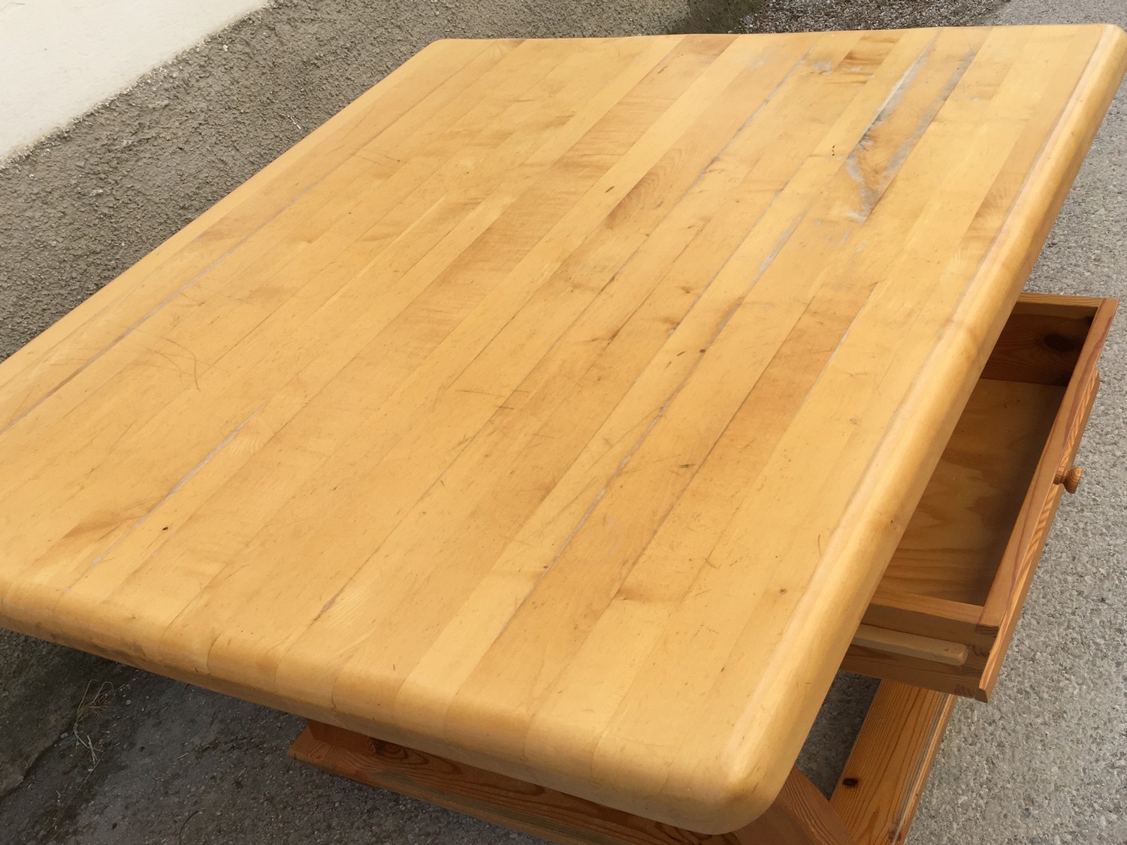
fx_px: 944
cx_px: 564
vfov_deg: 48.2
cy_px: 422
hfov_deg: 61.7
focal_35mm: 29
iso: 25
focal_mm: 4.15
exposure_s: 1/641
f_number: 2.2
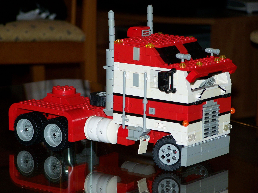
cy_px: 96
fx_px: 1260
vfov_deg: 8.8
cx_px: 129
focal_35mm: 169
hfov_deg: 11.7
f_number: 3.2
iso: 80
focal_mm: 28
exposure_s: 1/125
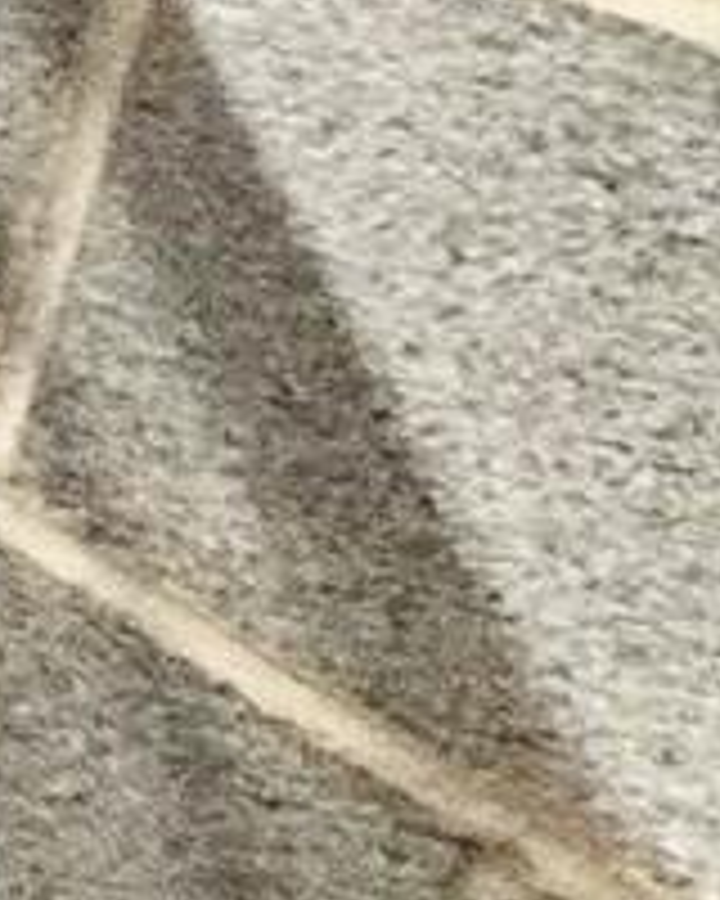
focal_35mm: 140
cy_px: -171
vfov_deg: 13.4
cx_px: -3807
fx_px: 3729
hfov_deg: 4.9
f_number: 2.2
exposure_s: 1/60
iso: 200
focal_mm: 2.22
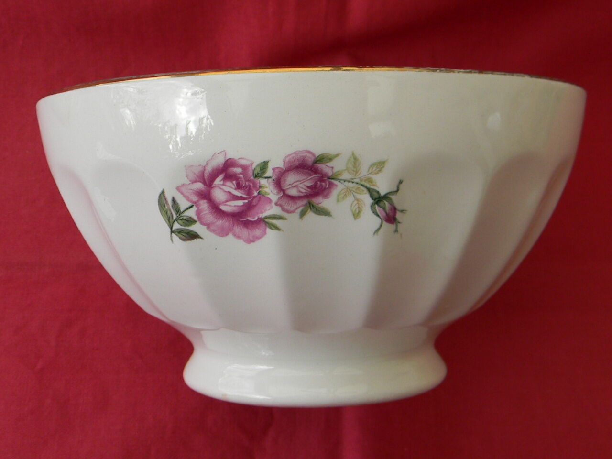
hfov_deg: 63.4
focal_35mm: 28
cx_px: 306
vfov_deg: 49.7
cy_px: 230
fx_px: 495
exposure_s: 1/68
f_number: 3.5
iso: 80
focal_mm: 5
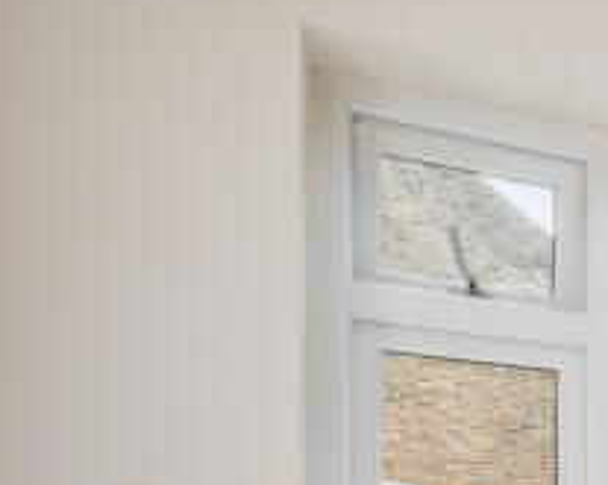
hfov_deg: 17.5
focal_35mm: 65
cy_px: 630
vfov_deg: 21.2
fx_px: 1168
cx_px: 1292
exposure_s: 1/6
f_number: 16
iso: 200
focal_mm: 14
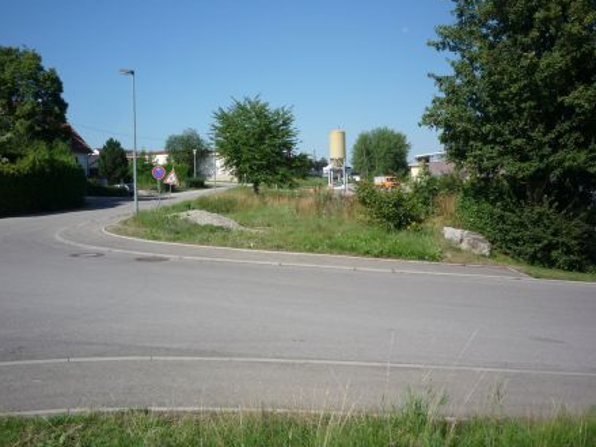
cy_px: 236
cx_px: 281
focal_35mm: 35
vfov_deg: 40.7
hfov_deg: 52.6
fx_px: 602
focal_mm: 5.2
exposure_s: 1/400
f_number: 5.6
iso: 100
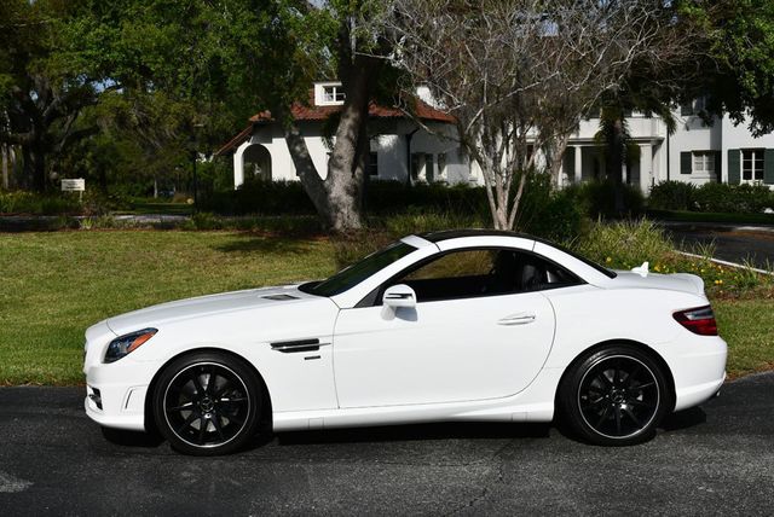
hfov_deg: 38.2
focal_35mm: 52
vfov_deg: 26.0
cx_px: 387
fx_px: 1119
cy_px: 258
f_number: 10
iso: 100
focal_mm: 26
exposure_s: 1/400
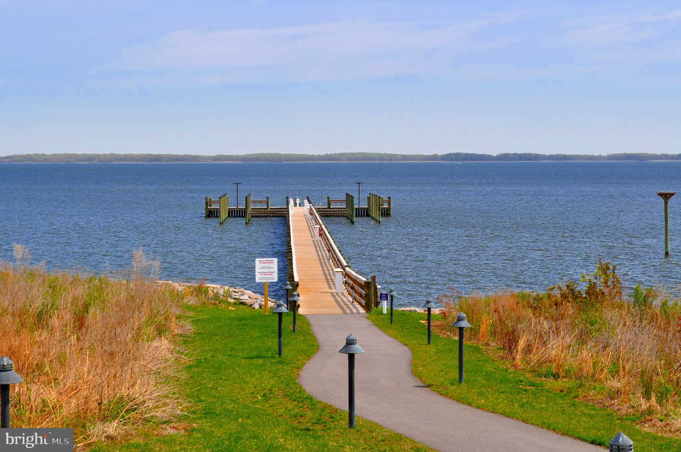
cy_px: 226
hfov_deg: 24.6
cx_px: 340
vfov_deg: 16.5
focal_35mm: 82
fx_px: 1559
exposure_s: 1/400
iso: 200
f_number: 10
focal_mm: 55
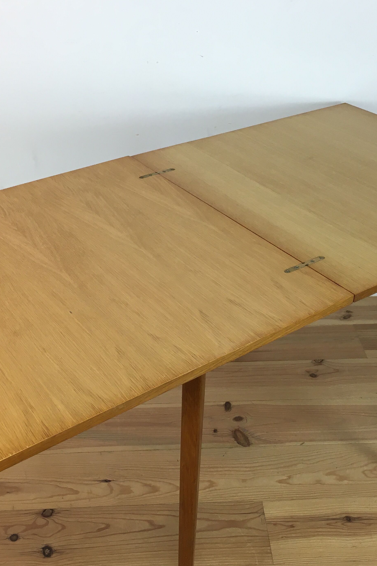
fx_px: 691
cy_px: 299
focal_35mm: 44
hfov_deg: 30.5
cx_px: 191
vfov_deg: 44.5
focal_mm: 4.15
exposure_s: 1/33
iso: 25
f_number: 2.2
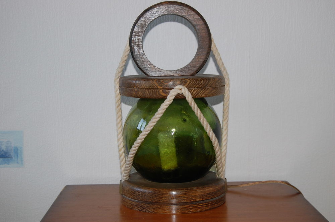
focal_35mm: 60
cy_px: 111
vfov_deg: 22.5
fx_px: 557
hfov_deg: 33.5
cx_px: 168
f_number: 5
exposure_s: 1/60
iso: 400
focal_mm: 40
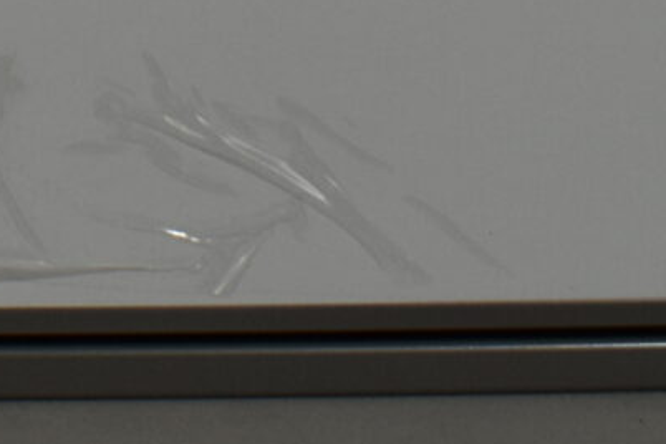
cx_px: -235
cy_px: -768
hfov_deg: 11.6
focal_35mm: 172
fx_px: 3182
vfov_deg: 7.3
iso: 400
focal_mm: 18
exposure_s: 1/250
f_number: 5.6
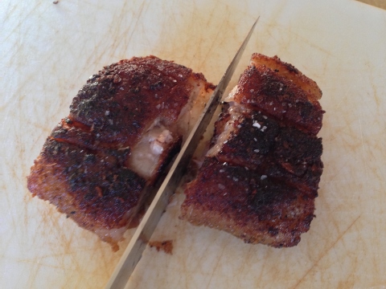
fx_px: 368
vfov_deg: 42.9
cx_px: 193
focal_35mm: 33
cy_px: 144
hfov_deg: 55.4
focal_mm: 4.12
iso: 160
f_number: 2.4
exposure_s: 1/20
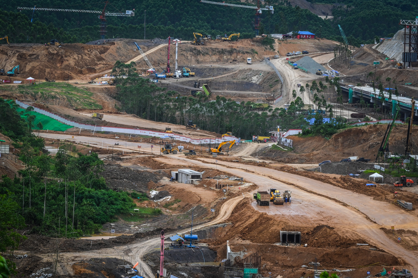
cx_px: 209
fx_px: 2321
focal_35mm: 200
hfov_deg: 10.3
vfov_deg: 6.9
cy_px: 139
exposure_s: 1/1600
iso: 1250
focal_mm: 200
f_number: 14
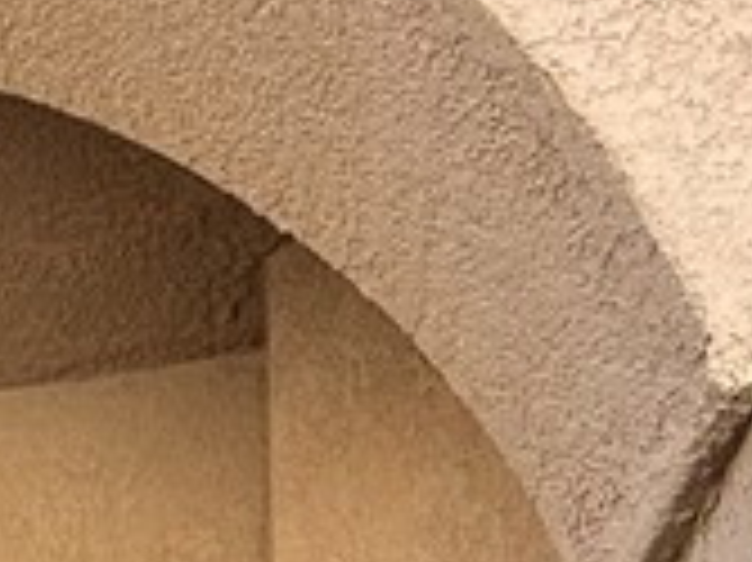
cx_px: -338
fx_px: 1867
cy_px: 1295
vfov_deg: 13.3
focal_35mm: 86
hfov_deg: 20.0
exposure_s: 1/179
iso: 50
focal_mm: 2.22
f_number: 2.2
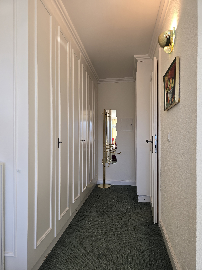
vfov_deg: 73.9
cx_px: 101
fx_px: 179
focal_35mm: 23
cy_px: 135
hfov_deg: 58.9
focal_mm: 6.3
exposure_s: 1/100
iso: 32
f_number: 1.7
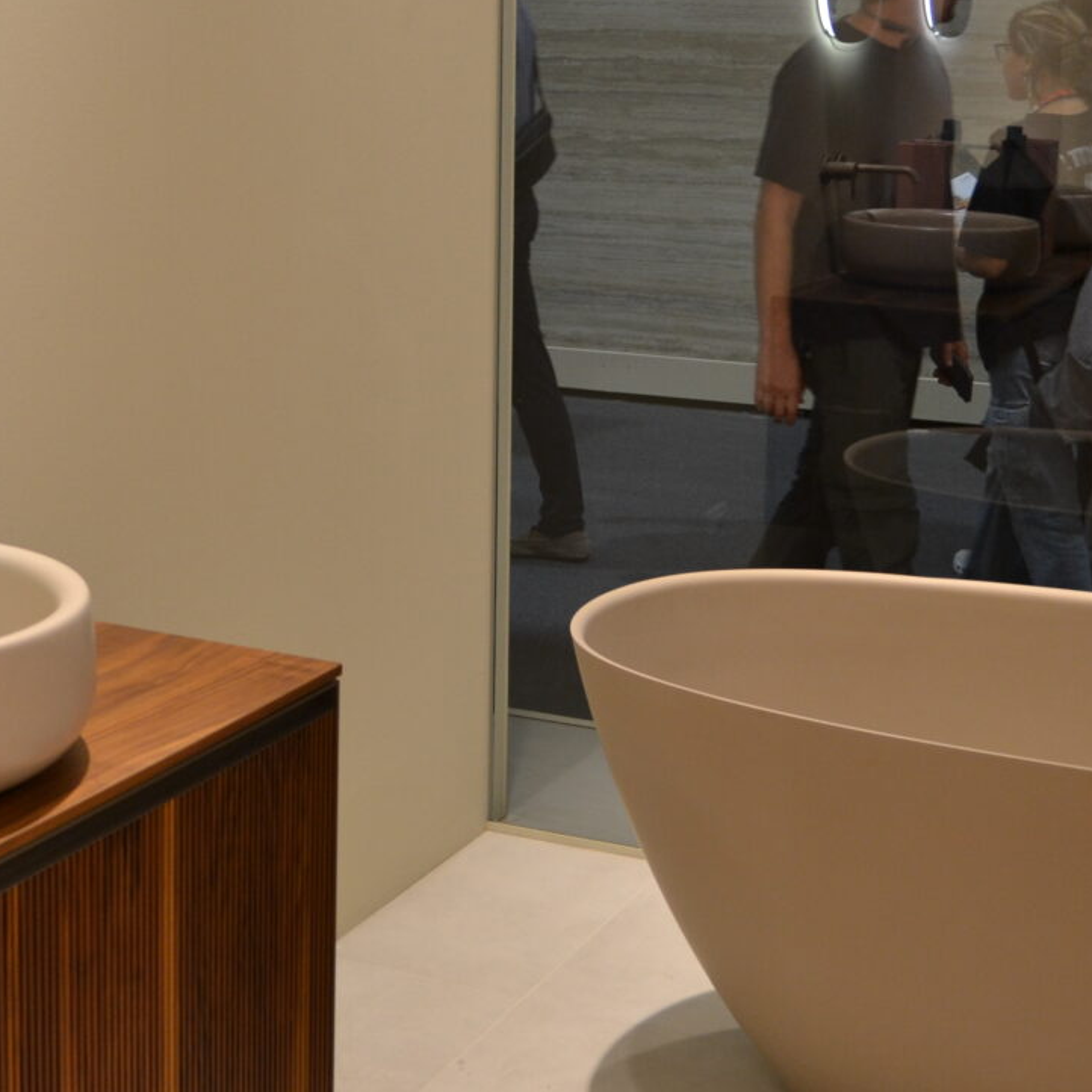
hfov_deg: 28.0
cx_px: 395
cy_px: 234
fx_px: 2177
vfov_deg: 27.6
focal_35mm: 61
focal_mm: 18
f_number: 4.5
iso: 400
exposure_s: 1/80
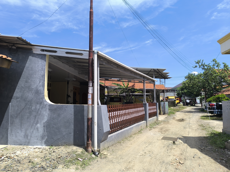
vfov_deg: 58.9
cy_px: 86
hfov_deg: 73.9
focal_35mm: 23
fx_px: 153
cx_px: 115
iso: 50
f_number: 1.65
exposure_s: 1/537
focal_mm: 6.14
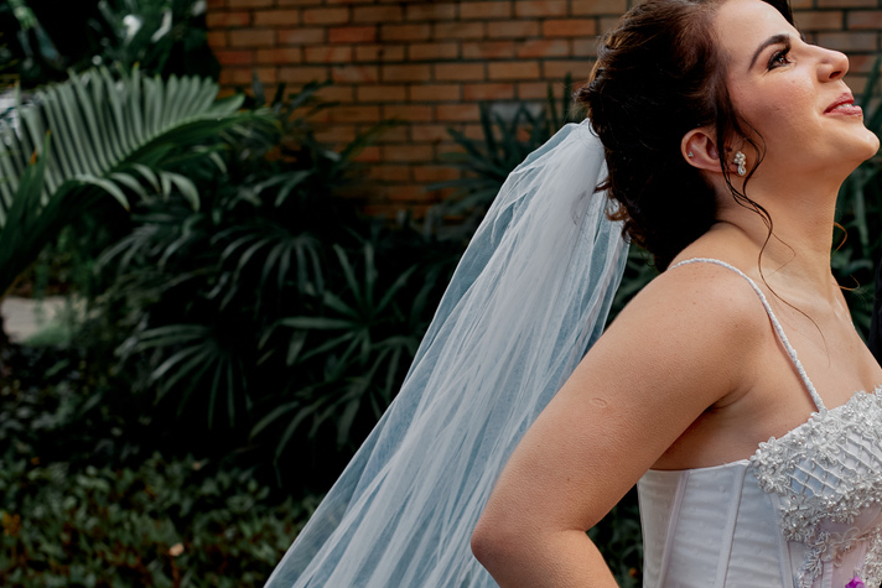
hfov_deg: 33.3
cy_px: 357
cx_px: 647
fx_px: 1446
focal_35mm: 59
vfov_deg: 23.0
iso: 500
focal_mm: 35
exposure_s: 1/125
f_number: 4
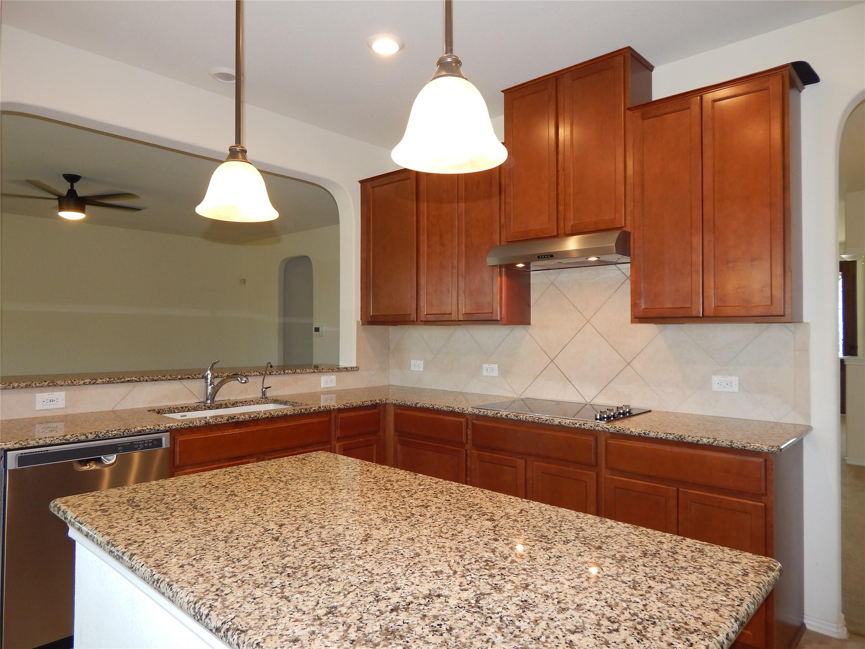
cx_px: 432
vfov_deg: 58.9
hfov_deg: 73.9
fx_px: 575
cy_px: 324
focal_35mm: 23
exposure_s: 1/50
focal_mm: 4
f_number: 3
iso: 125
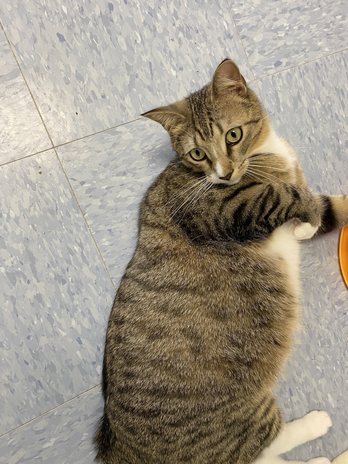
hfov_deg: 53.1
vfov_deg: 67.3
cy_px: 232
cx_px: 174
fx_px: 349
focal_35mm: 26
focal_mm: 4.25
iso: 100
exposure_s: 1/60
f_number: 1.8
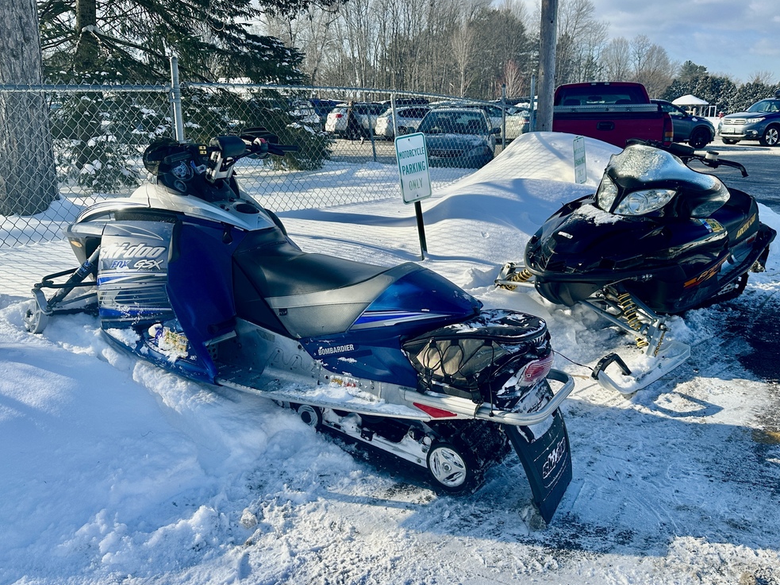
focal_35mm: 25
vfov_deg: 54.9
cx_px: 394
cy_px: 290
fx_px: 563
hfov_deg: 69.4
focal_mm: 6.86
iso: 80
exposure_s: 1/3472
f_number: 1.78
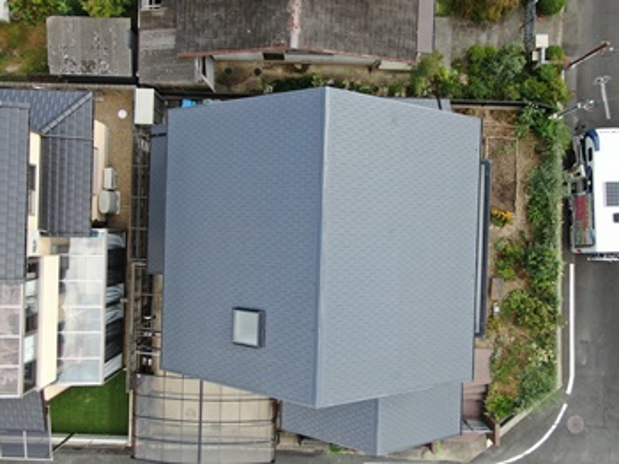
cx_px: 310
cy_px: 232
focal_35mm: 33
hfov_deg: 55.4
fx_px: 590
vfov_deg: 42.9
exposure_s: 1/240
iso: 100
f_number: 3.2
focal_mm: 5.69
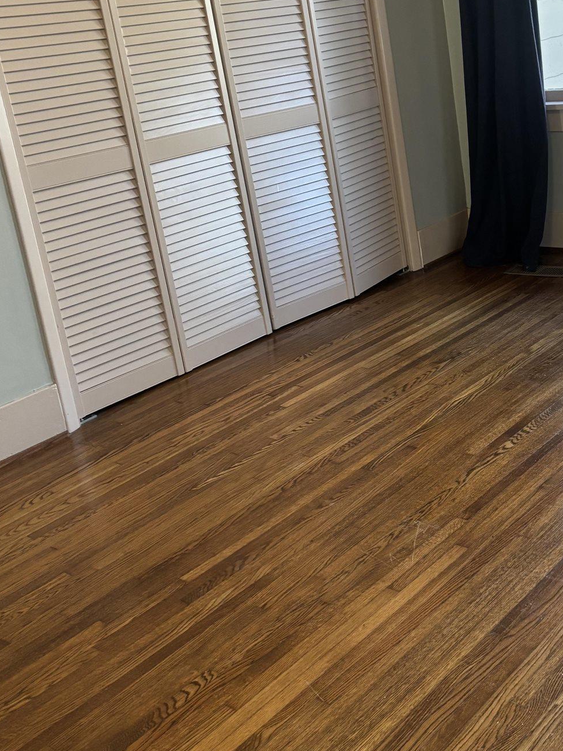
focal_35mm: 46
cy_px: 250
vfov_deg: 40.7
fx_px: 997
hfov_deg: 30.4
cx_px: 484
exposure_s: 1/60
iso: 200
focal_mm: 5.96
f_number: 1.6
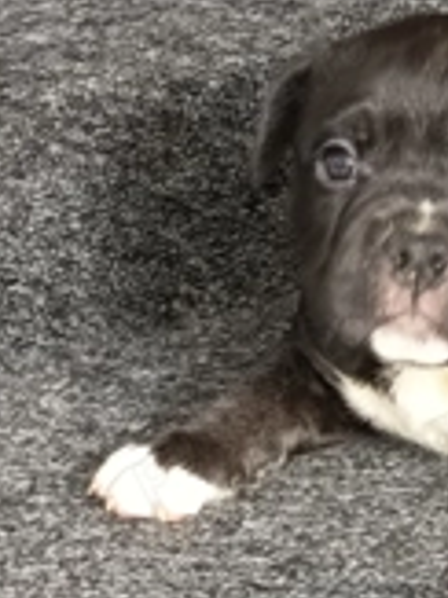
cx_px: 378
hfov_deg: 12.3
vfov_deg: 16.3
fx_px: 2073
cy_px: 462
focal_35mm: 120
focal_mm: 5.27
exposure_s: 1/20
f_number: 1.7
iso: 1676
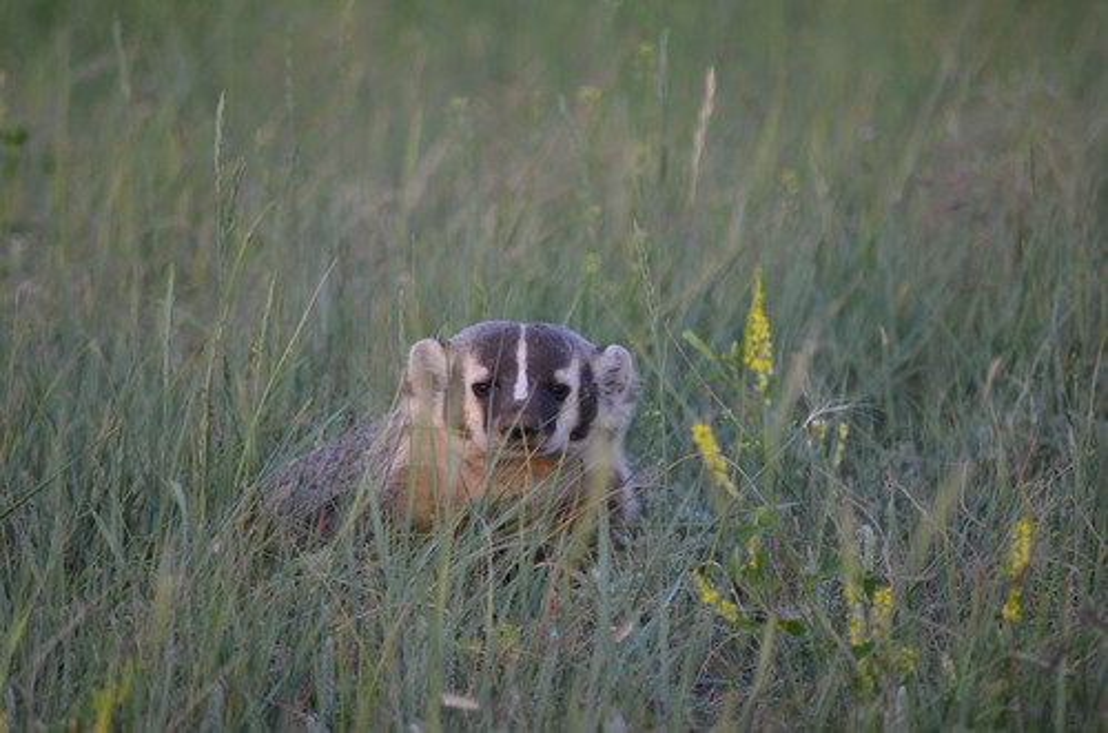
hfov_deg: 4.6
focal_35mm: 450
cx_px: 554
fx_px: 13819
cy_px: 366
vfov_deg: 3.0
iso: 800
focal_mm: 300
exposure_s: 1/160
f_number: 5.6
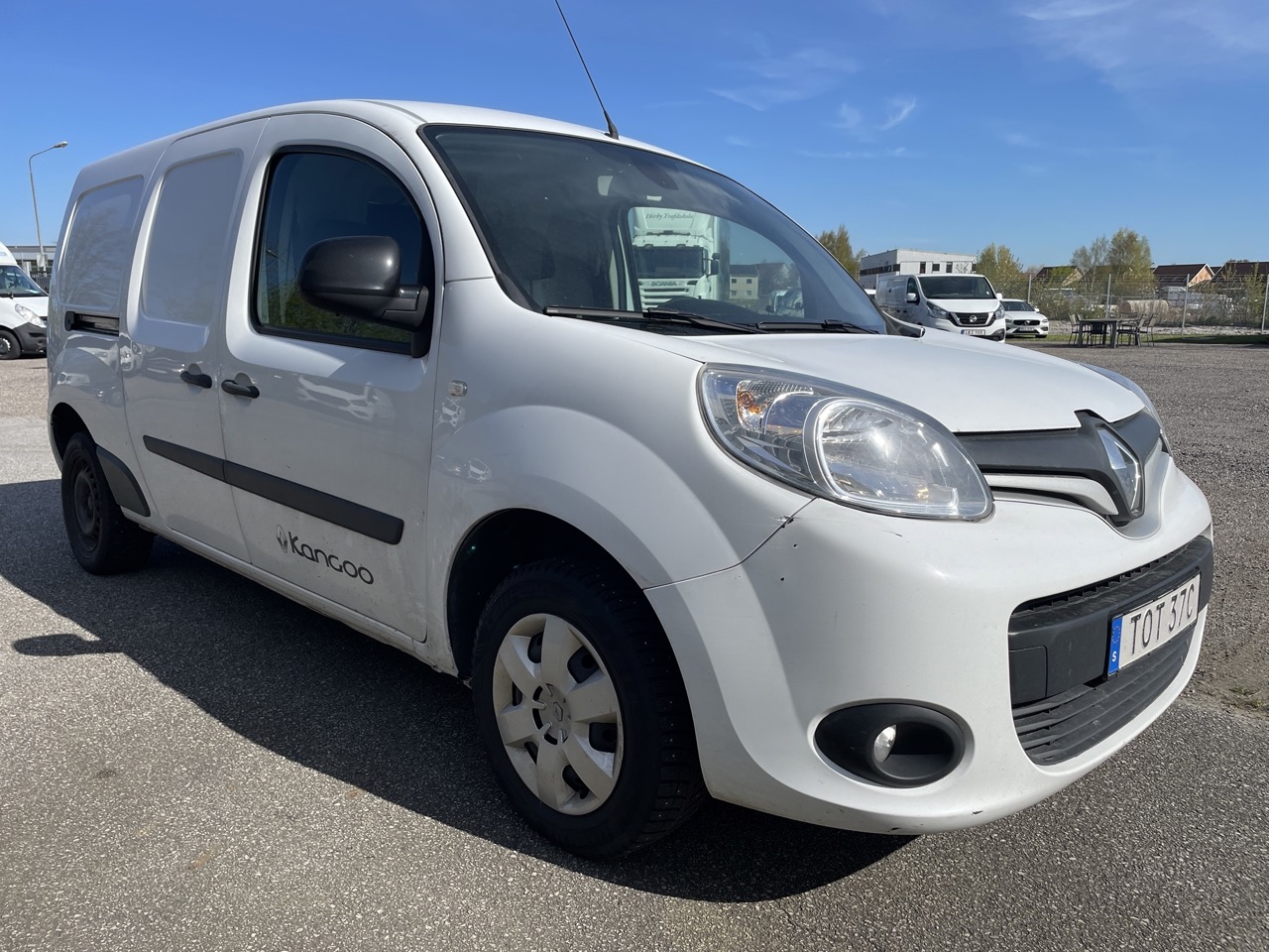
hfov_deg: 67.3
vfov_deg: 53.1
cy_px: 476
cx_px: 634
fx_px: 953
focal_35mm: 26
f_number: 1.6
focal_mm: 4.2
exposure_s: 1/4651
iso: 32
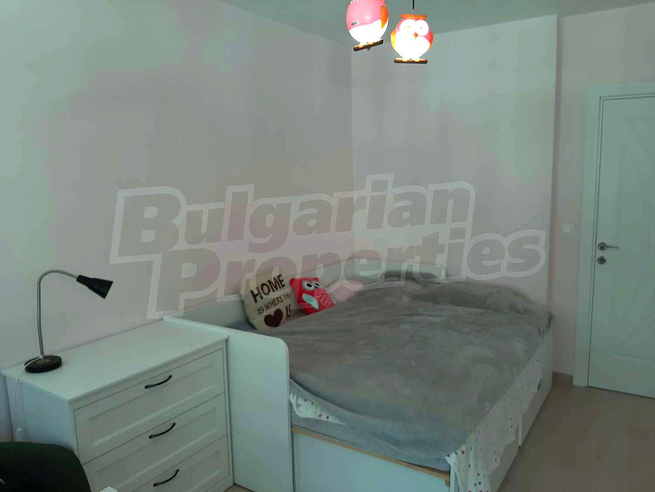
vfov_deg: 53.1
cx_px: 328
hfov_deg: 67.3
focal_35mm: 26
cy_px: 246
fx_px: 492
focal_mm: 3.93
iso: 40
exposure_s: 1/50
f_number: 1.7
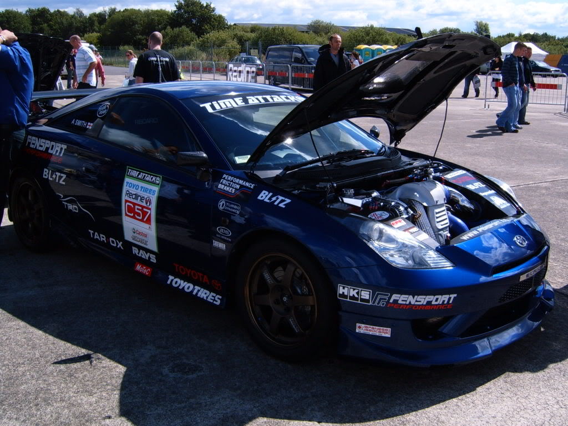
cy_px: 213
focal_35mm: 38
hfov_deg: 49.0
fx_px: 624
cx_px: 284
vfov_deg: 37.7
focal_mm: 5.8
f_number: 5.8
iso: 50
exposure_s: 1/350
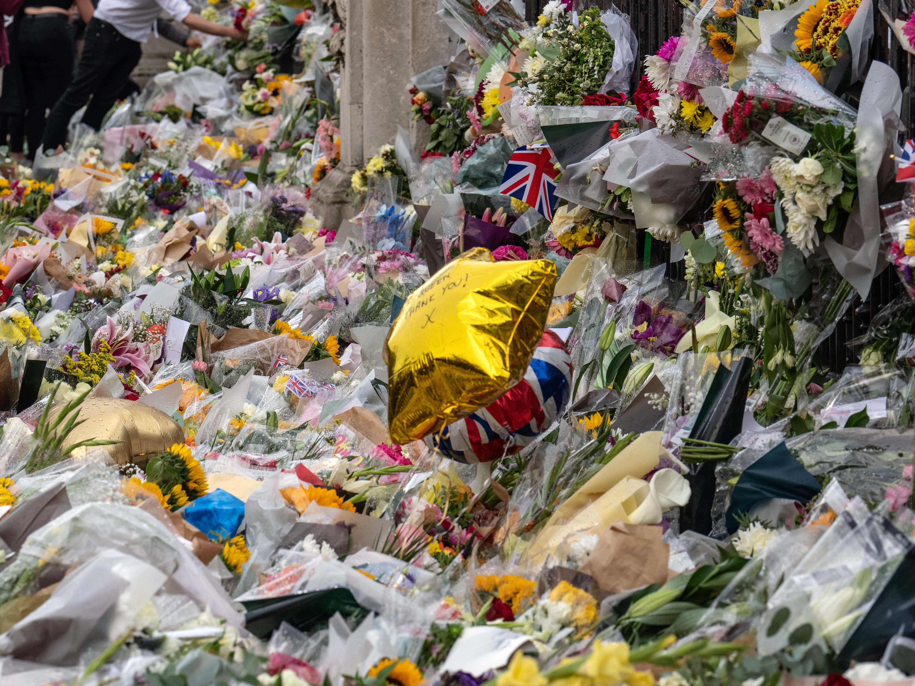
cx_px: 257
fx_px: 4573
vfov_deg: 8.6
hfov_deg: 11.4
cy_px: 298
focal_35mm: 173
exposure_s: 1/1000
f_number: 6.3
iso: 800
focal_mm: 104
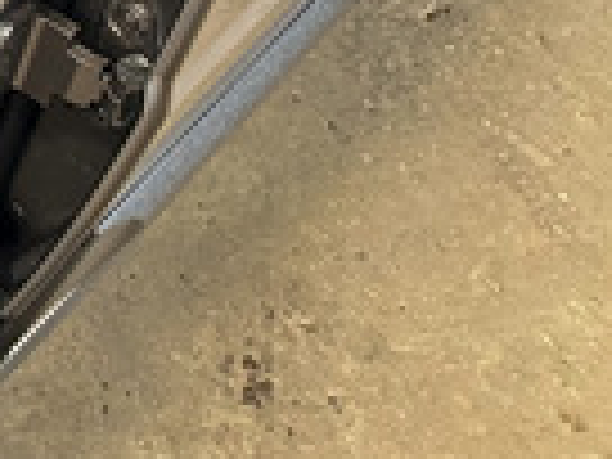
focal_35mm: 106
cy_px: -486
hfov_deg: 14.5
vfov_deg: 12.2
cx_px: -702
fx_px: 1874
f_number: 1.78
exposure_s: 1/33
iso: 640
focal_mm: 6.86
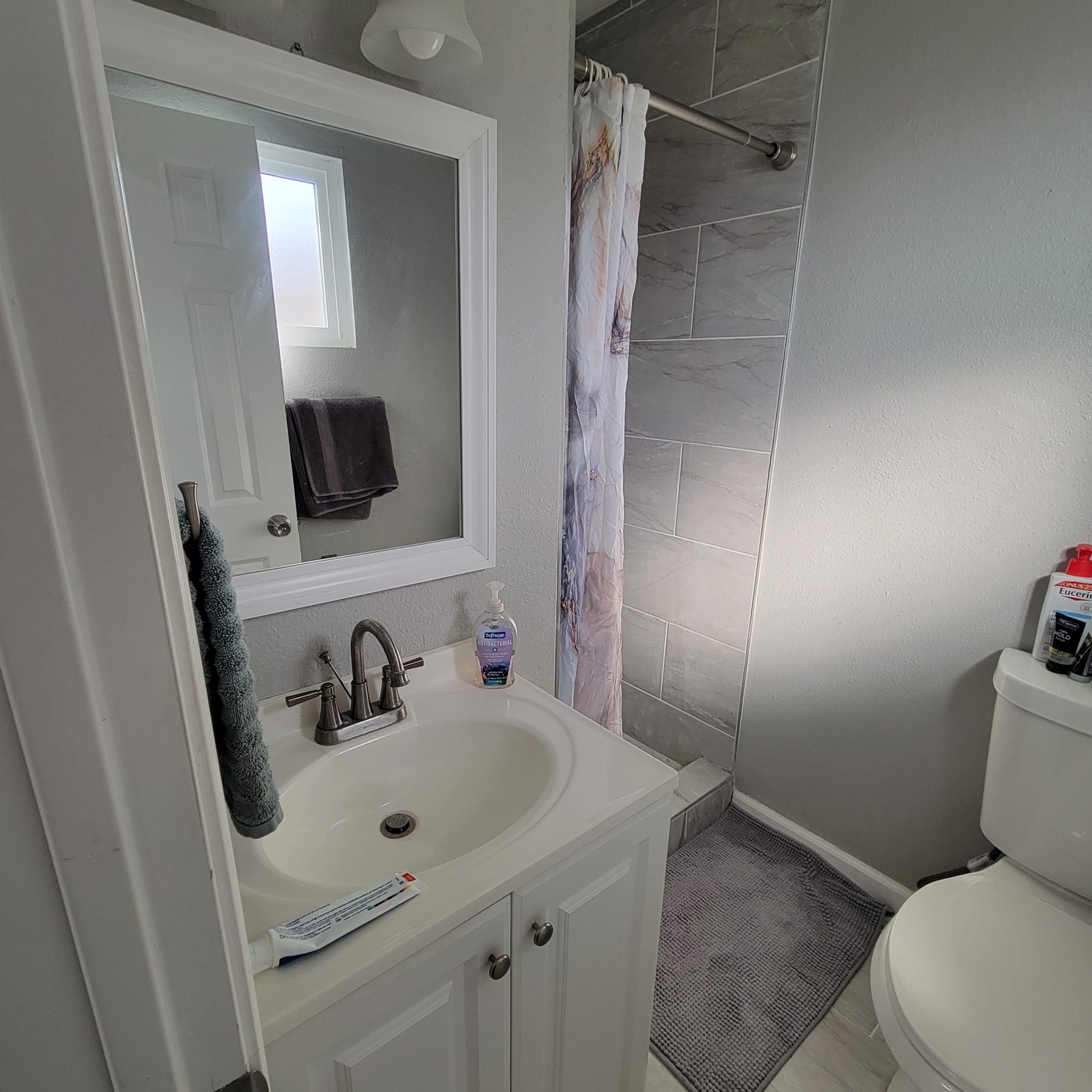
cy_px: 564
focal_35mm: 16
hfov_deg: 87.4
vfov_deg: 87.4
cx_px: 536
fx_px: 571
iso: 125
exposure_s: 1/60
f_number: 2.2
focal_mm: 2.2
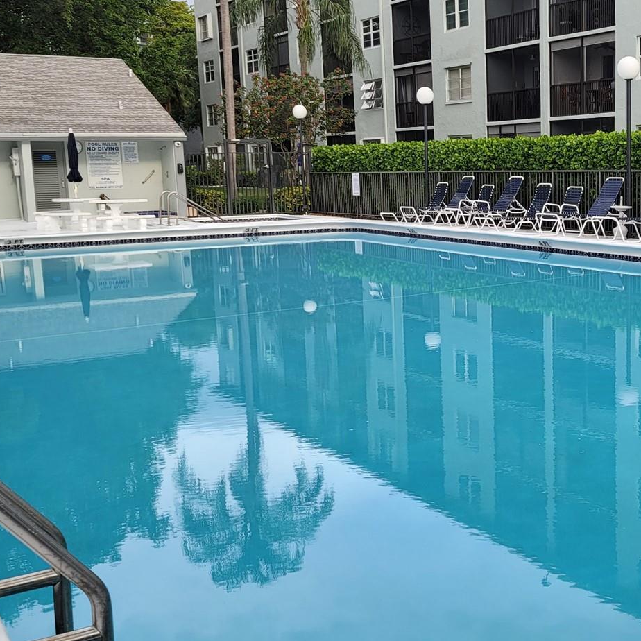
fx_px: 1027
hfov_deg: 33.9
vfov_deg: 34.7
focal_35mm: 49
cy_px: 310
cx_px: 489
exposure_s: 1/145
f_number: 1.8
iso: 20
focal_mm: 7
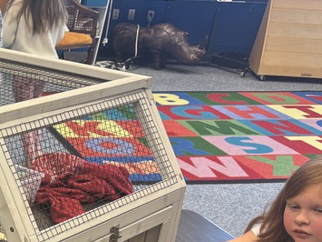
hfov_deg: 23.2
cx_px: -90
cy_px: 292
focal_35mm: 75
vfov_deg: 18.6
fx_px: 697
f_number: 1.6
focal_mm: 5.96
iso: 80
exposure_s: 1/60
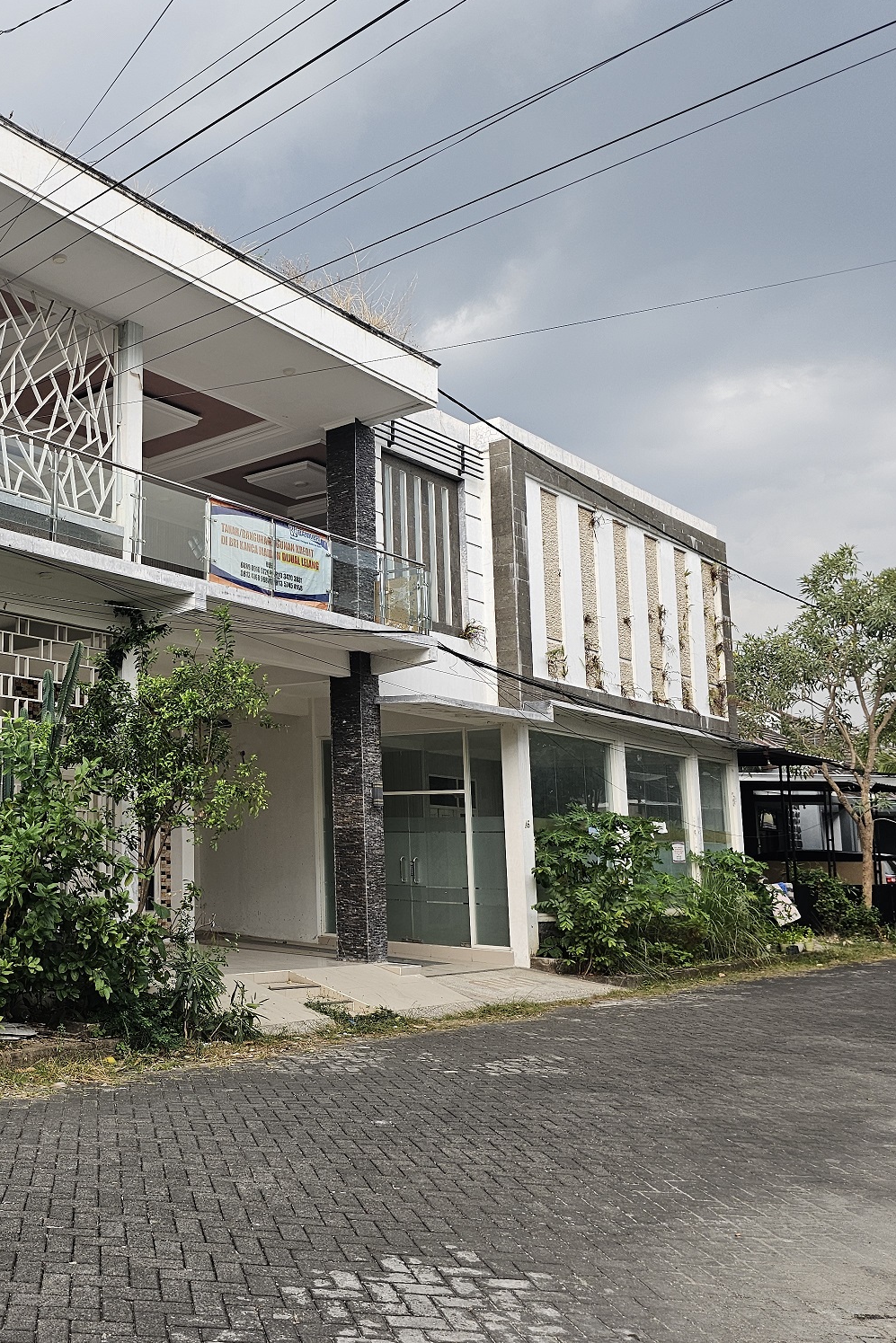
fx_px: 1194
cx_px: 31
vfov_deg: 58.7
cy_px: 670
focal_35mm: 32
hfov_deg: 37.4
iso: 64
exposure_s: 1/100
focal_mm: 6.3
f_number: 1.7
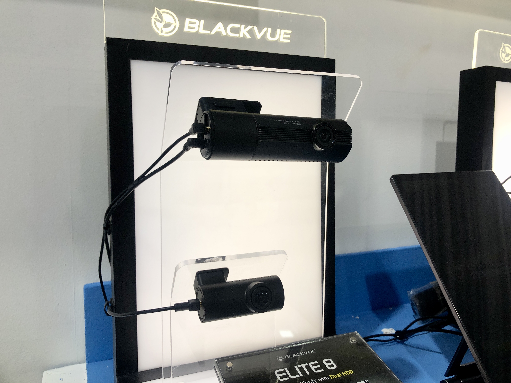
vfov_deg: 49.7
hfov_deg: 63.4
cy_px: 192
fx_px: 413
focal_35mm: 28
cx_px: 256
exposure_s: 1/100
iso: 25
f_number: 1.8
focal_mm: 4
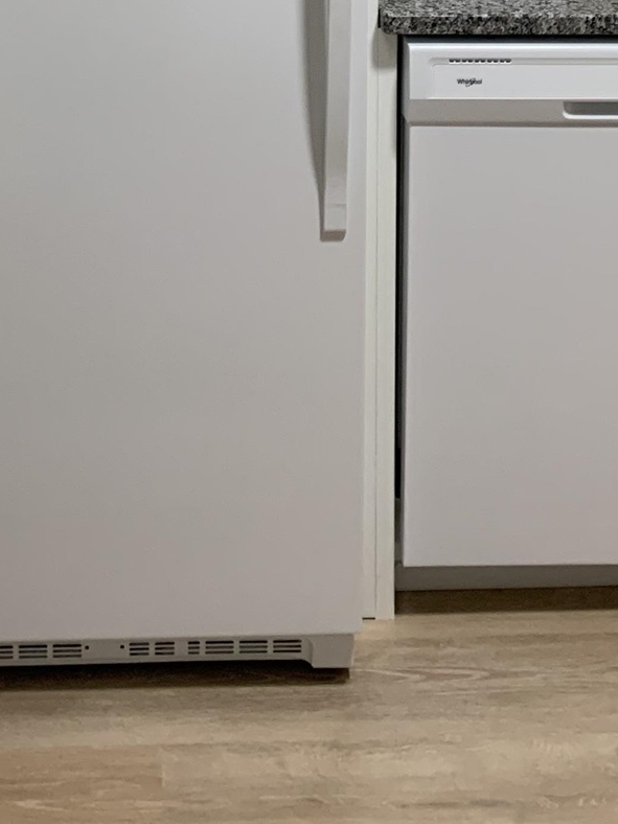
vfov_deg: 22.2
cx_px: 213
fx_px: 1809
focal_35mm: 76
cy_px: -330
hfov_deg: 19.3
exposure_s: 1/60
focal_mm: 4.25
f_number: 1.8
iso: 160
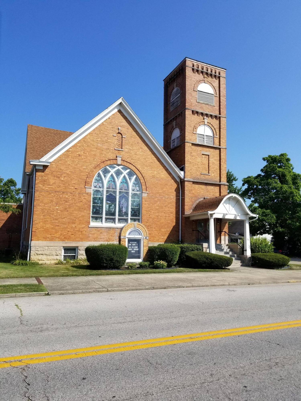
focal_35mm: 26
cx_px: 150
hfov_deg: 53.1
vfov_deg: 67.3
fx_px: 301
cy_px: 200
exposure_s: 1/2928
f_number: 1.7
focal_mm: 4.25
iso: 50
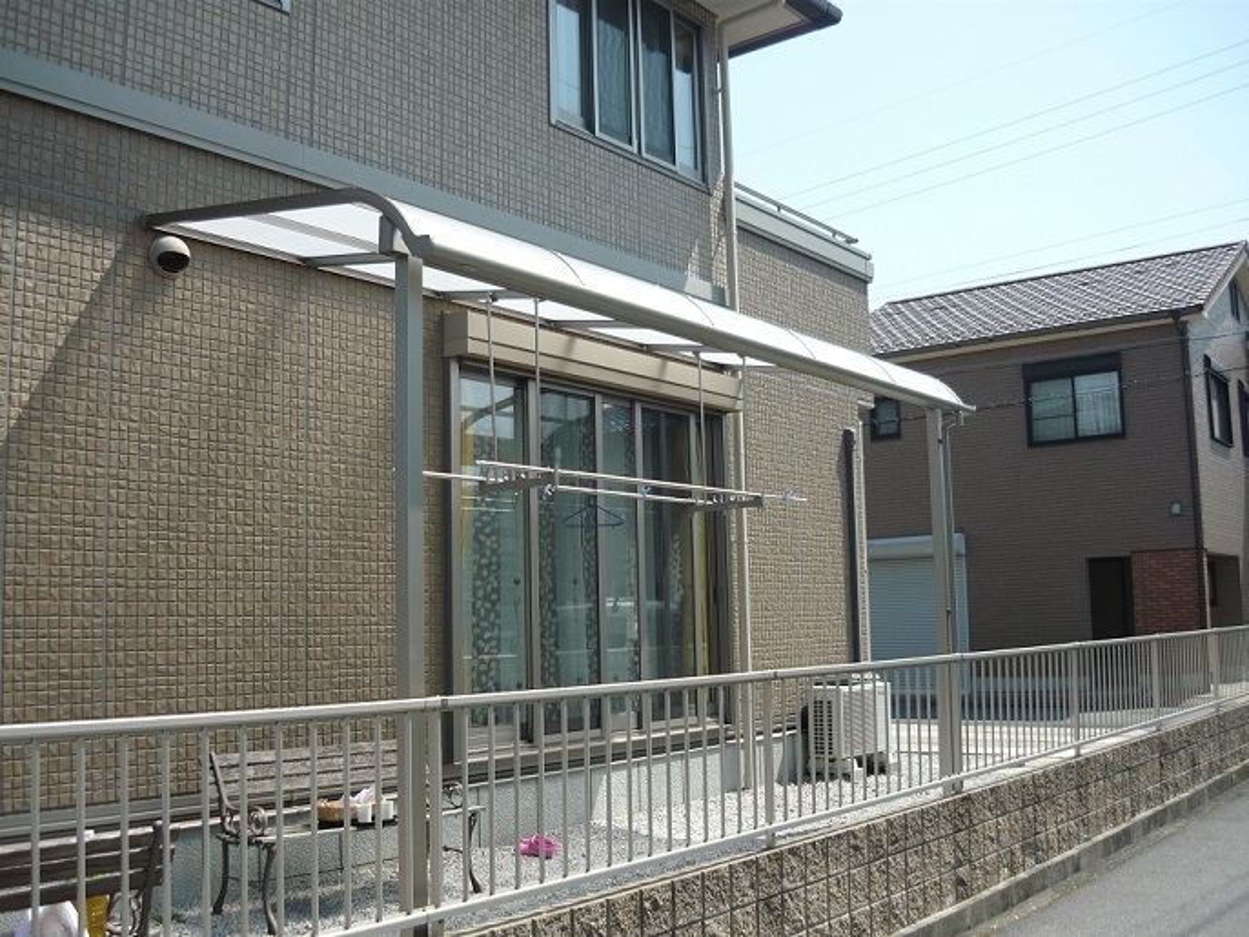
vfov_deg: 43.0
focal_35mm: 33
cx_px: 624
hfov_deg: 55.3
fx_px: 1191
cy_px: 468
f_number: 8
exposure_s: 1/125
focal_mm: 5.5
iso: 100
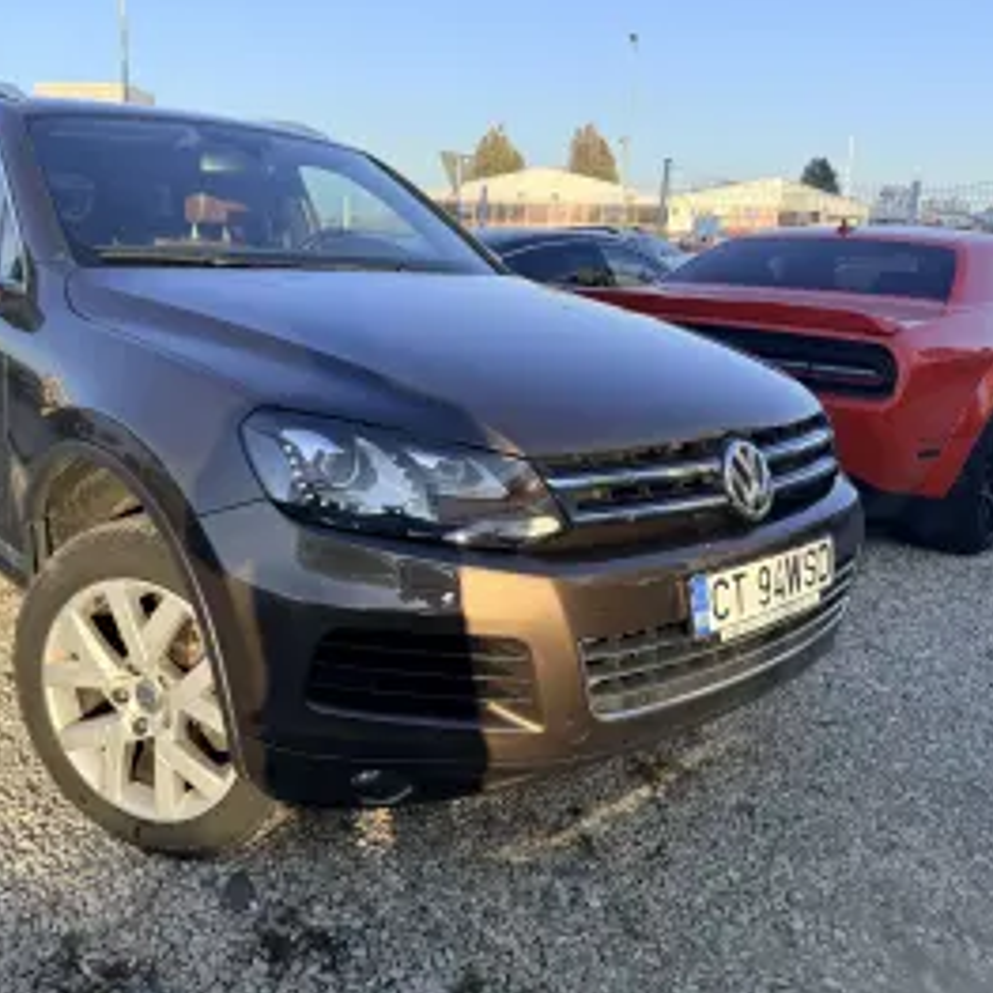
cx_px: 381
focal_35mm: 29
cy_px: 495
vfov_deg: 55.6
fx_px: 941
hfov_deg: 55.1
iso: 80
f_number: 1.78
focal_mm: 6.76
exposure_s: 1/1493
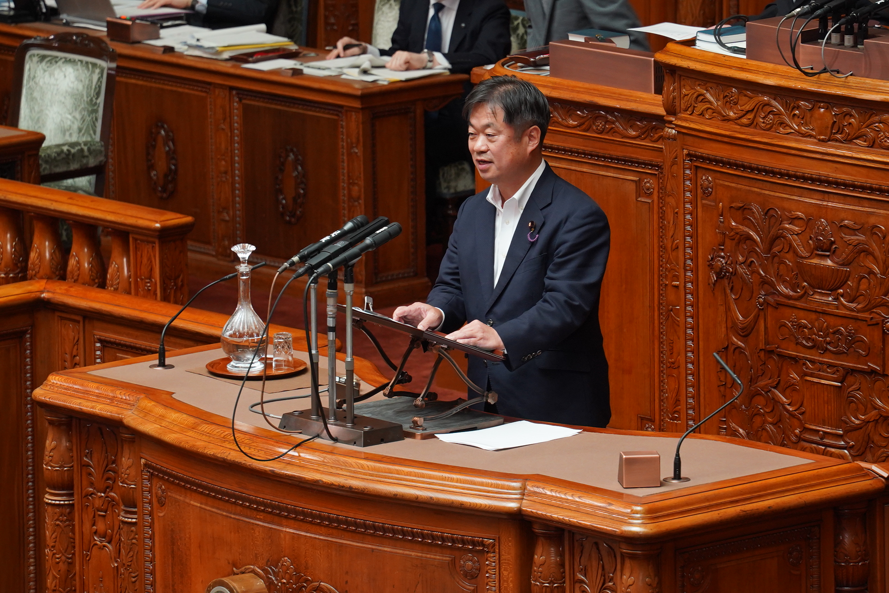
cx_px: 444
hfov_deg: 6.9
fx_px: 7408
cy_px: 296
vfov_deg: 4.6
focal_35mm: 300
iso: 1600
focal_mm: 200
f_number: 5.6
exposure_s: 1/80
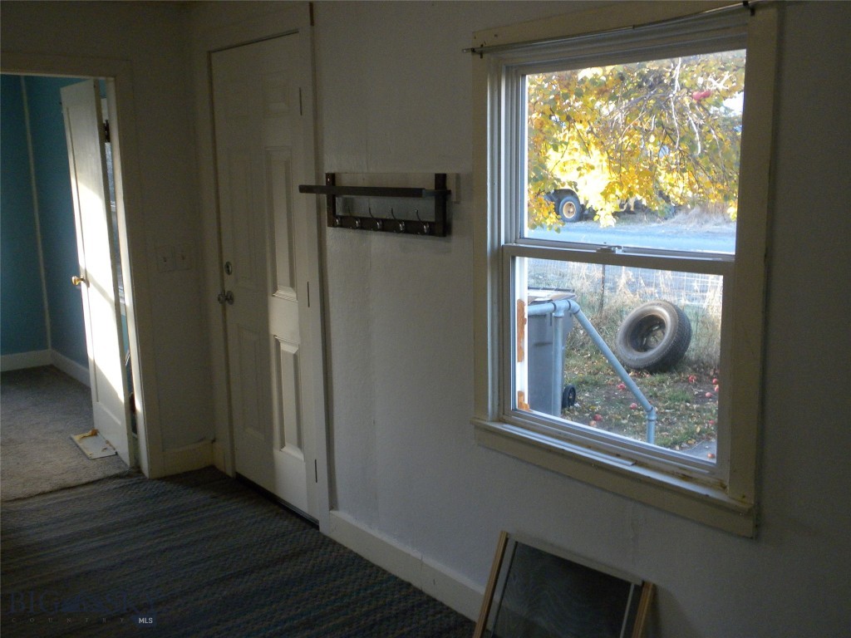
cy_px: 319
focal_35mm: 37
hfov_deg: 50.1
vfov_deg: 38.7
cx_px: 426
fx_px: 910
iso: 307
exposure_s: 1/63
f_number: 3.5
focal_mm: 6.6
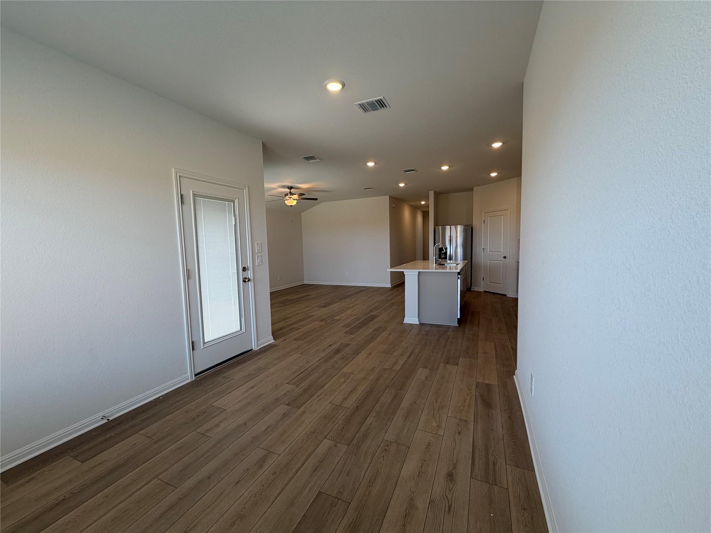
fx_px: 288
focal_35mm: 14
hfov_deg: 102.1
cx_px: 356
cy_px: 266
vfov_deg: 85.7
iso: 80
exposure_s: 1/120
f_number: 2.2
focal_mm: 2.22
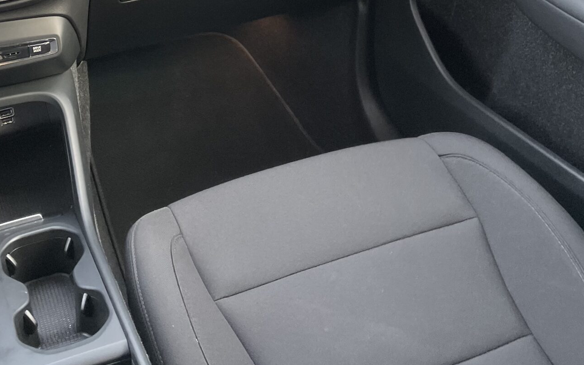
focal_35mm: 55
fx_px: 875
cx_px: 173
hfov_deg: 36.3
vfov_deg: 22.4
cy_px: -22
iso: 100
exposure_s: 1/121
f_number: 1.6
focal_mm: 4.2
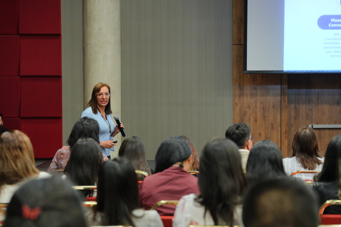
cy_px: 114
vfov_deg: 13.0
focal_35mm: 105
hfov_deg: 19.5
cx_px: 170
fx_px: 995
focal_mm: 70
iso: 1000
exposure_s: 1/80
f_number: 2.8
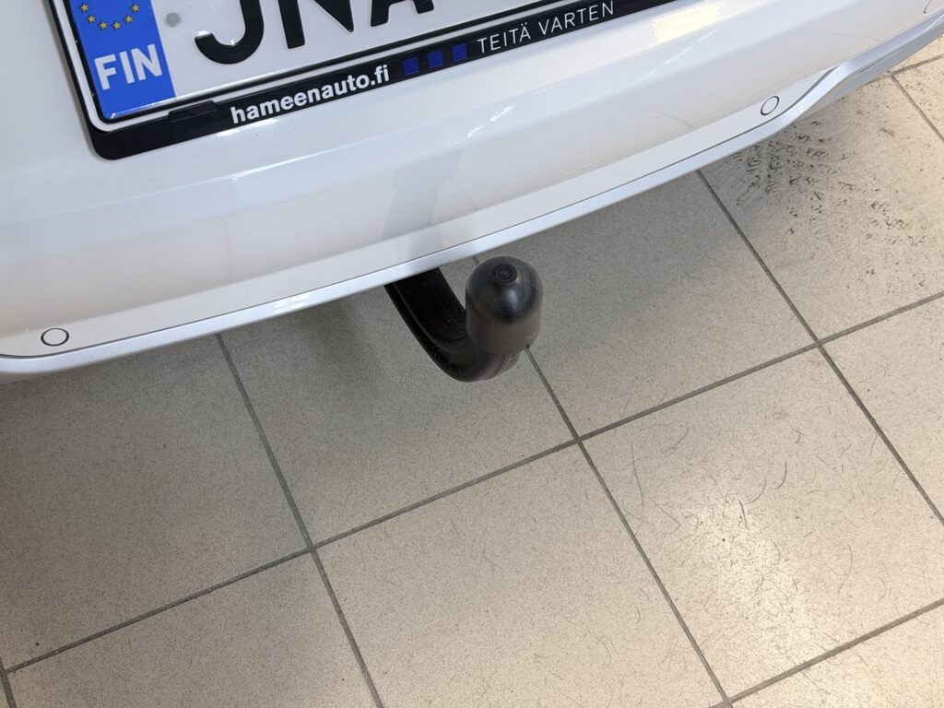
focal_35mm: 48
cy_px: 354
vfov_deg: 30.3
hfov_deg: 39.7
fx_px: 1309
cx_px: 472
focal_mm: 6.76
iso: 64
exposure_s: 1/50
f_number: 1.78
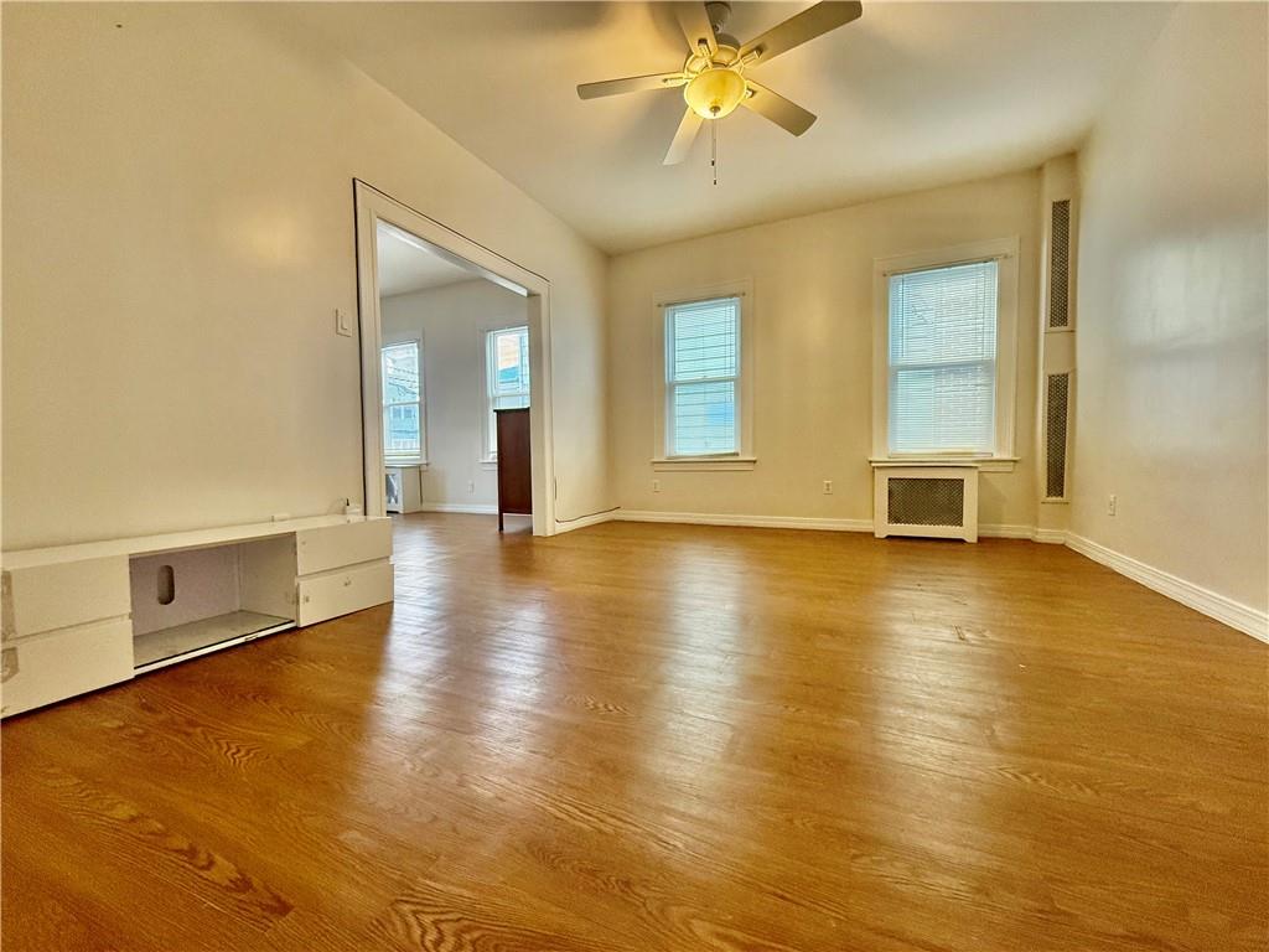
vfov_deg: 85.7
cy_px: 476
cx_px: 634
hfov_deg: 102.1
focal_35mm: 14
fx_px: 513
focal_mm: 2.22
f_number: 2.2
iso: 320
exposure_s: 1/120
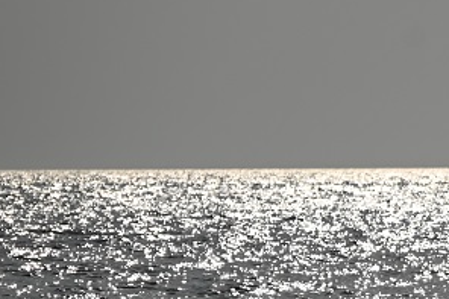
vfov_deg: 2.3
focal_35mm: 609
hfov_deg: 3.4
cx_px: 643
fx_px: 7591
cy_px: 241
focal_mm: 180
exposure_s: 1/8000
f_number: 5
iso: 100
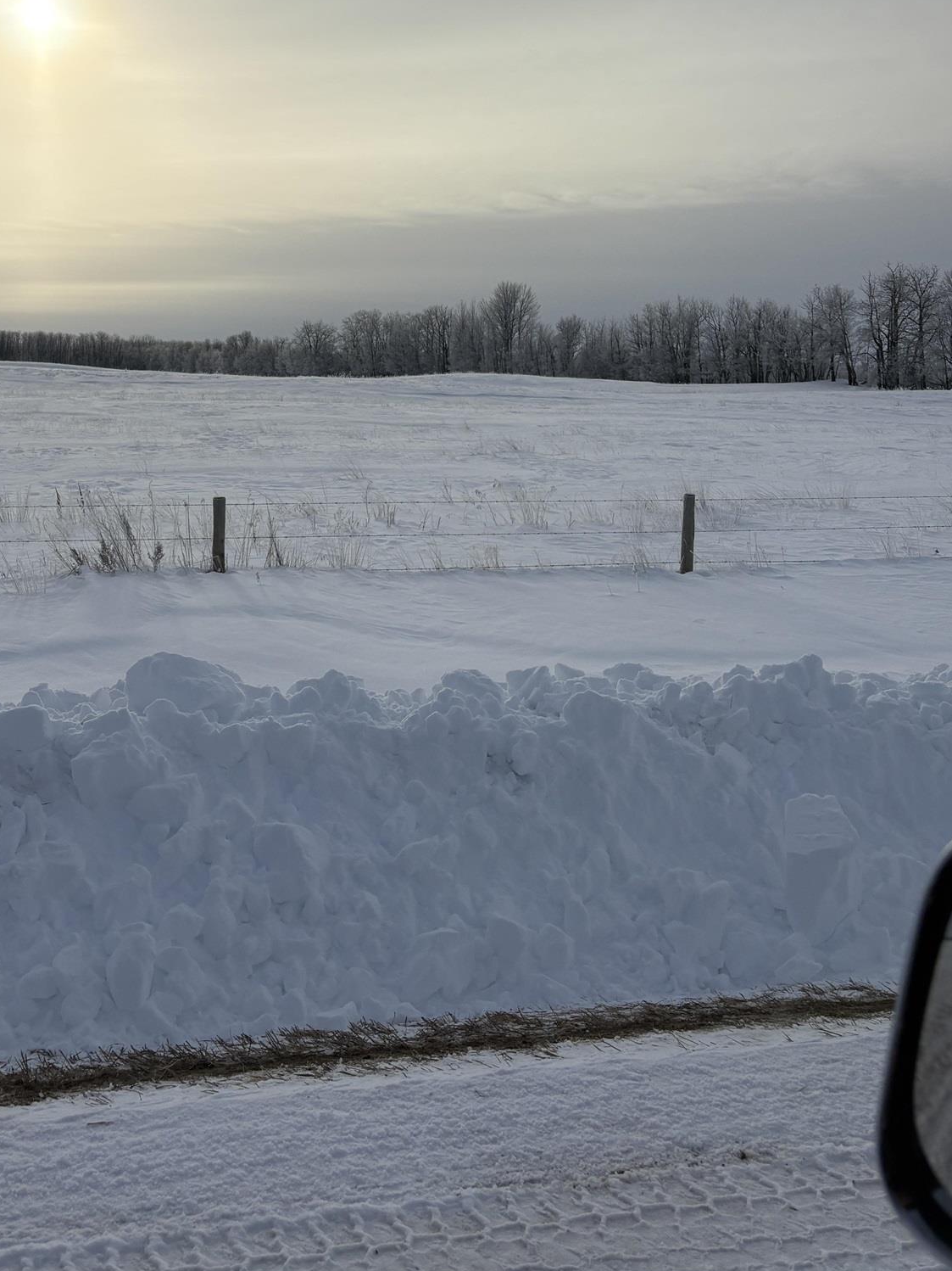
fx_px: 1467
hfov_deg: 35.5
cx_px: 306
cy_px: 343
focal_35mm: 40
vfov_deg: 45.4
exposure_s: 1/10101
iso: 40
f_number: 1.6
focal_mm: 5.96
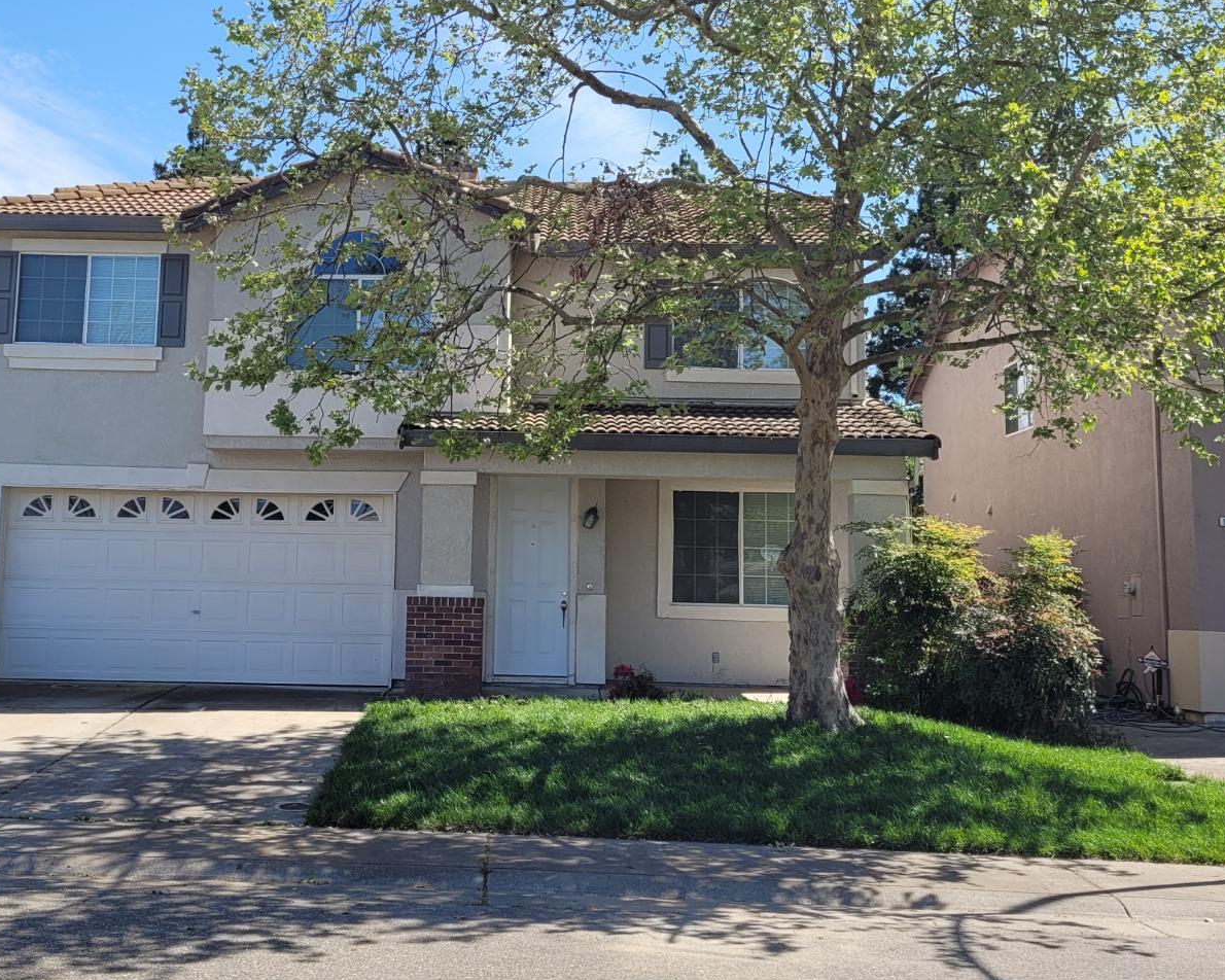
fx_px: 1160
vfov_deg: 45.6
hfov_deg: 55.3
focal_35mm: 32
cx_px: 496
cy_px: 409
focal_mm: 5.4
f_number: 1.8
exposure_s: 1/1584
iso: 40
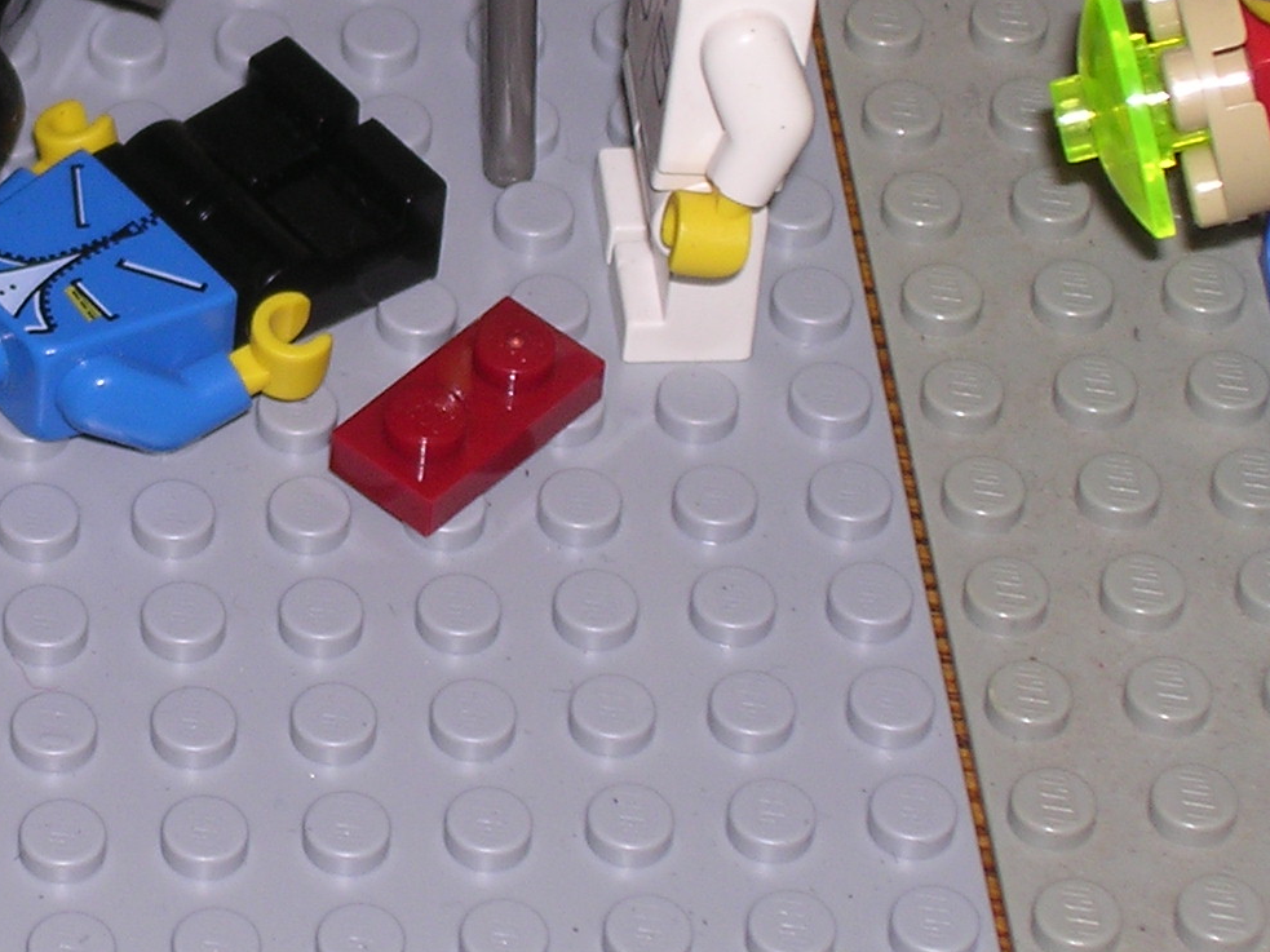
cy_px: 138
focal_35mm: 198
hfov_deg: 9.9
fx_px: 7263
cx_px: 50
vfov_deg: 7.5
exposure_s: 1/60.1
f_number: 4.4
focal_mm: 14.5
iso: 100
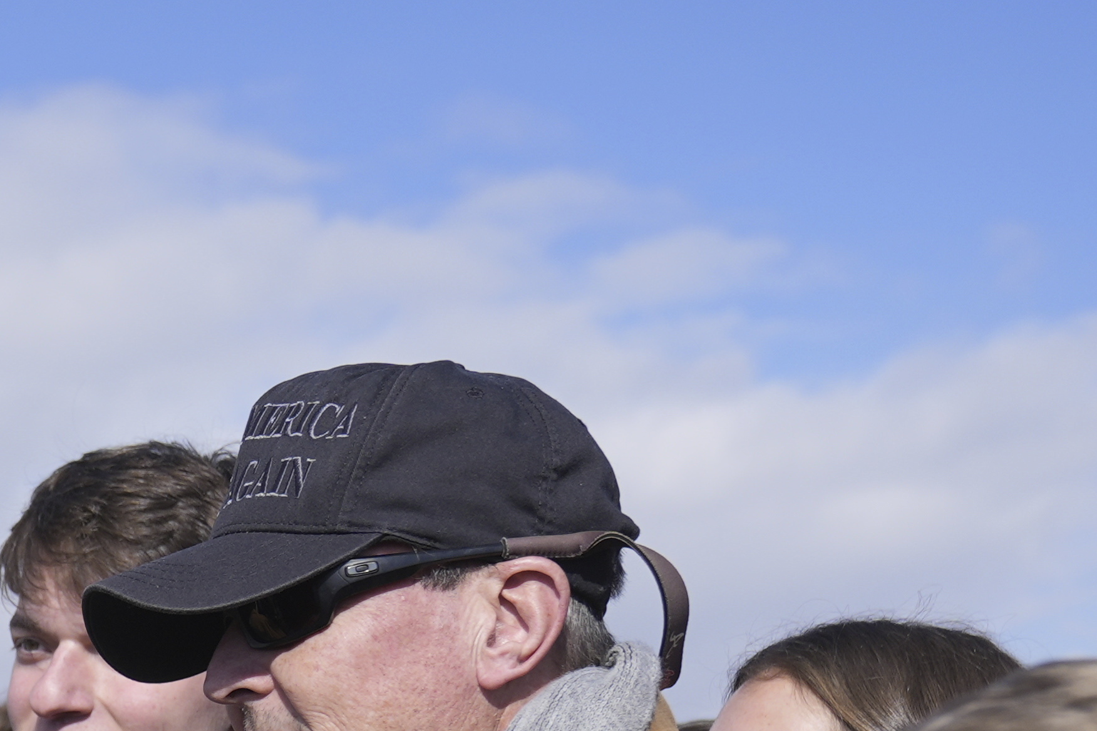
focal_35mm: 113
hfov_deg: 17.1
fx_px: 3443
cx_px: -319
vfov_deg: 11.6
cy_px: 1108
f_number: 4
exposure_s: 1/2500
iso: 250
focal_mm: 33
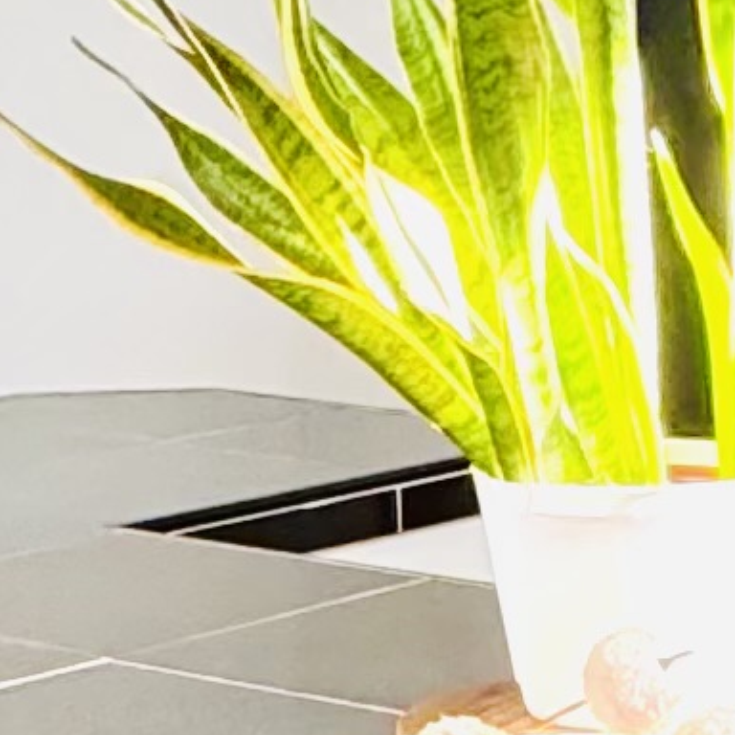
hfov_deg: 13.1
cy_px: 674
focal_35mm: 130
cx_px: 840
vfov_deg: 13.3
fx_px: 3123
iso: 320
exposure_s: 1/89
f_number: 2.2
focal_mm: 2.22
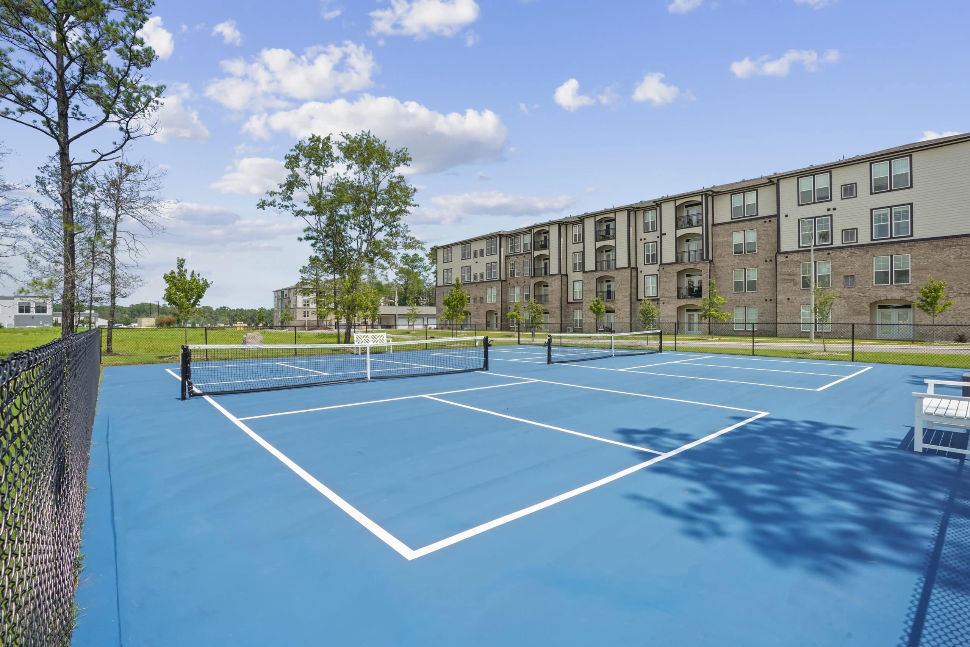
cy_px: 324
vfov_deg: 73.8
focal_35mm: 16
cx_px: 485
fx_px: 431
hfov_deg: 96.7
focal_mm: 16
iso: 400
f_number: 11
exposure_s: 1/200
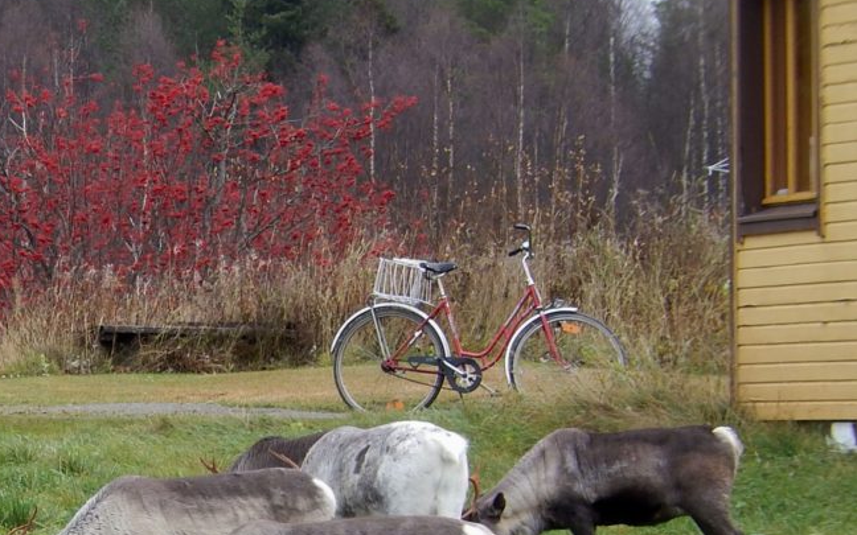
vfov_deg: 3.2
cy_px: 551
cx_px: -44
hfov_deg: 5.1
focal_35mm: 413
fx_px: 9646
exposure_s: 1/40
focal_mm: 33.3
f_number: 5.7
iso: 125
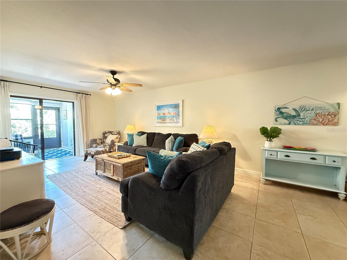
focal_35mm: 14
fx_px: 140
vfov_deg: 85.7
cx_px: 174
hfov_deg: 102.1
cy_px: 130
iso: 1000
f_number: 2.2
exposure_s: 1/60
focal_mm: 2.22
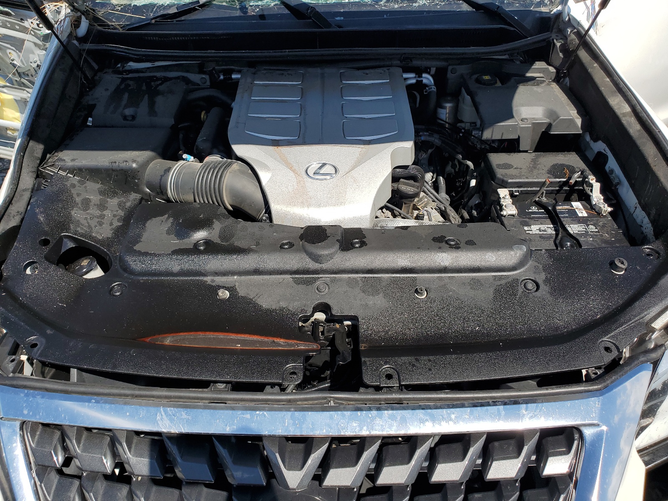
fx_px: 502
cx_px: 334
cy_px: 250
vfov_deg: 53.1
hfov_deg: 67.3
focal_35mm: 26
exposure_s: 1/1429
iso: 50
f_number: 1.5
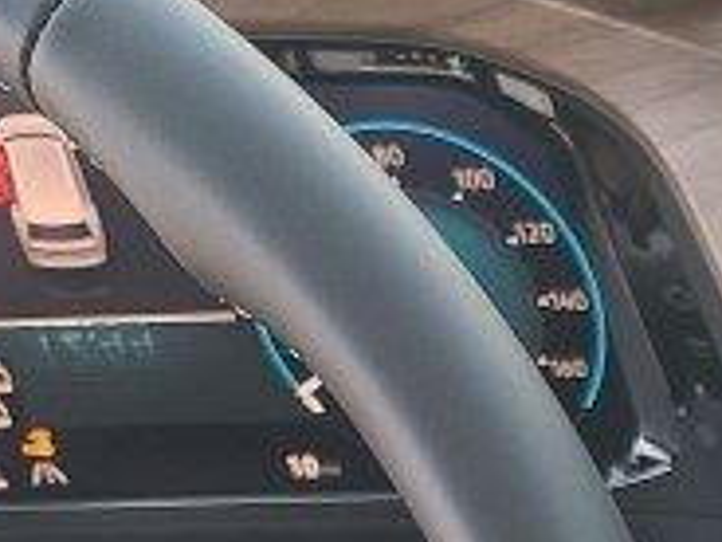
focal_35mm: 139
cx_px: 1829
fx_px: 2899
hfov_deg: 11.3
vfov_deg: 9.3
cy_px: 1402
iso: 64
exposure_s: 1/120
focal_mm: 7
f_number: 1.8
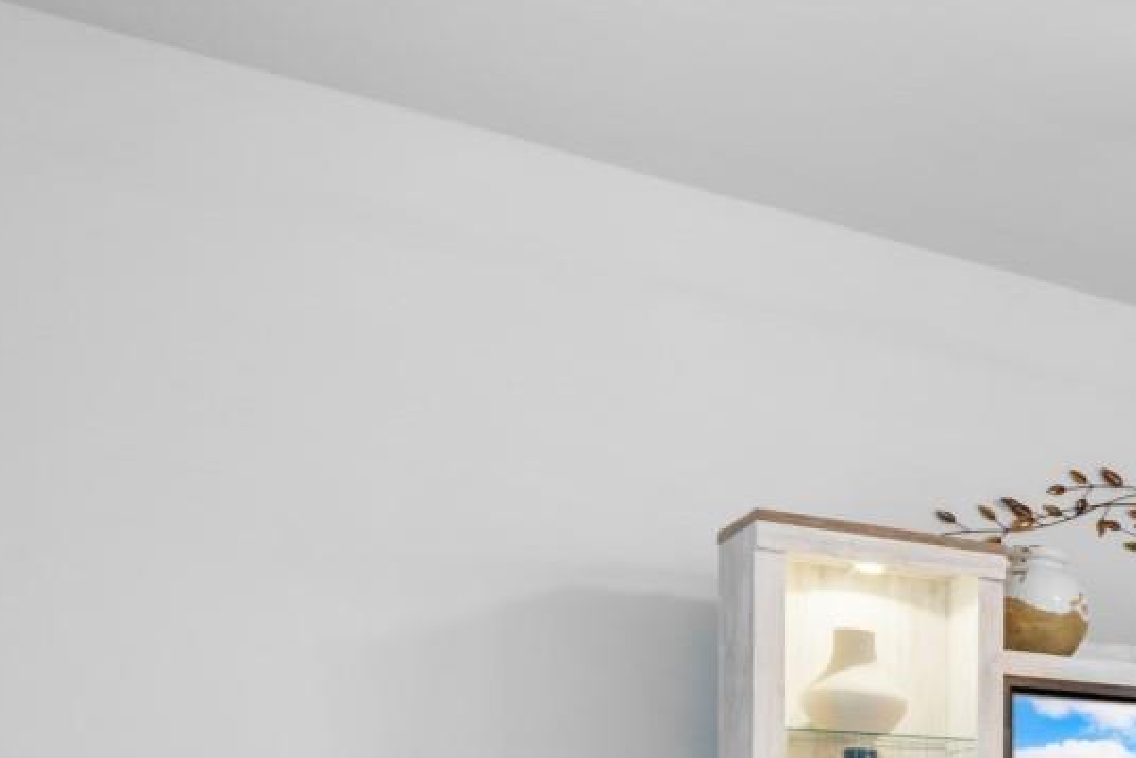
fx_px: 1420
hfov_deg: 29.6
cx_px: 1639
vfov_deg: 27.1
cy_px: 857
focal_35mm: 45
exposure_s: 1/2
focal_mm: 10
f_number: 4.5
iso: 100
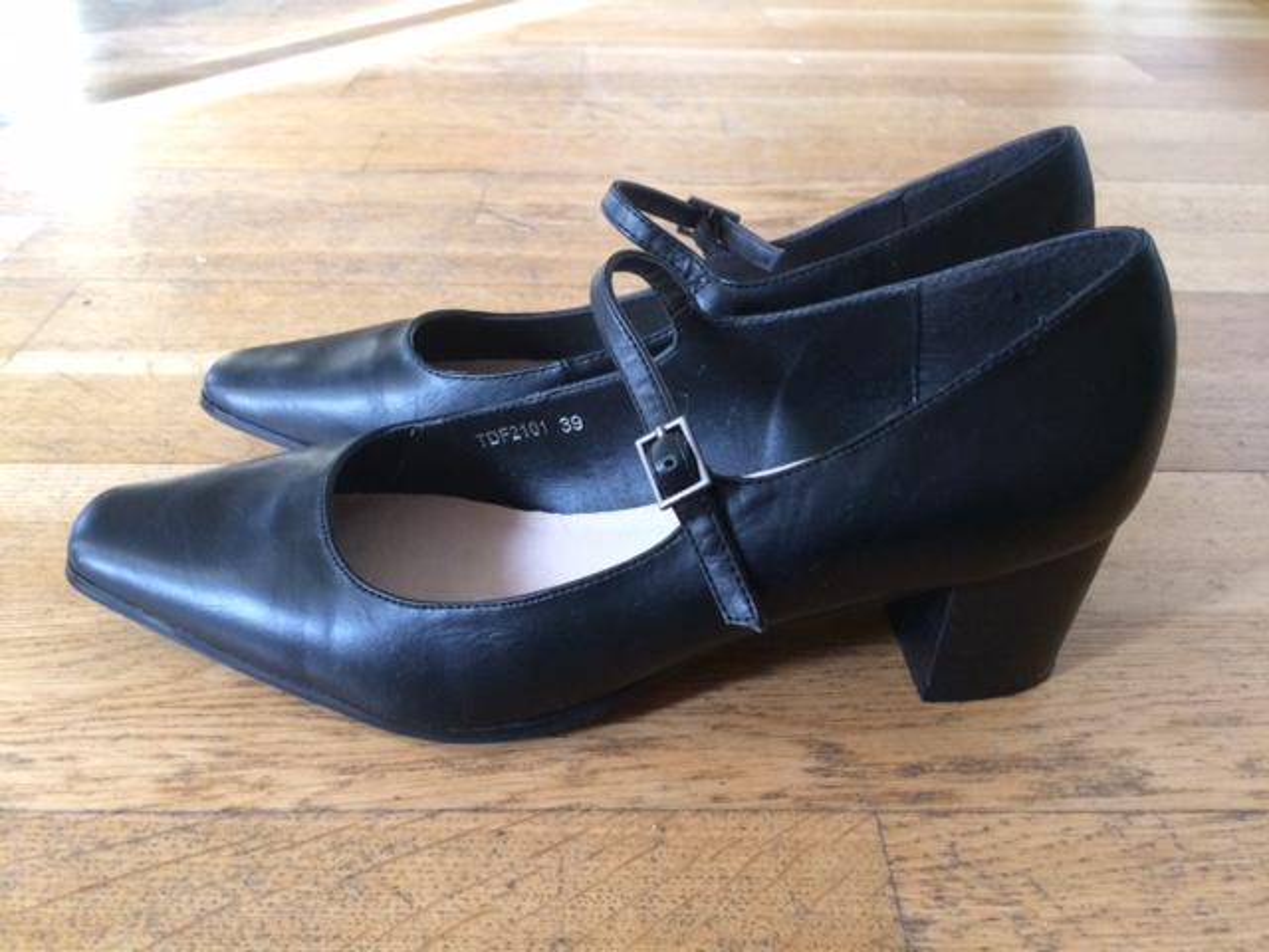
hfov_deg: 61.7
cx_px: 634
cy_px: 476
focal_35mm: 29
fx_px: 1063
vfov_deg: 48.2
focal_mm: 4.15
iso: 250
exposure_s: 1/33
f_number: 2.2
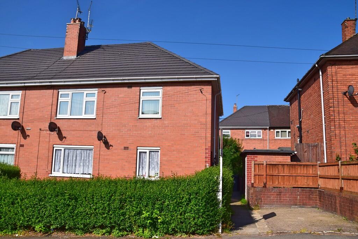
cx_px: 179
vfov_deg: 47.9
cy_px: 120
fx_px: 269
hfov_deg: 67.4
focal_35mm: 27
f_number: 11
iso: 280
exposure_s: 1/500
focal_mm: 18
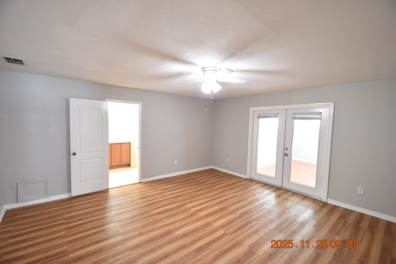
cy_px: 132
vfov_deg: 77.3
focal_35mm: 15
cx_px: 198
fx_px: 165
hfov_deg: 100.4
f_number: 3.5
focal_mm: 10
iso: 800
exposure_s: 1/15
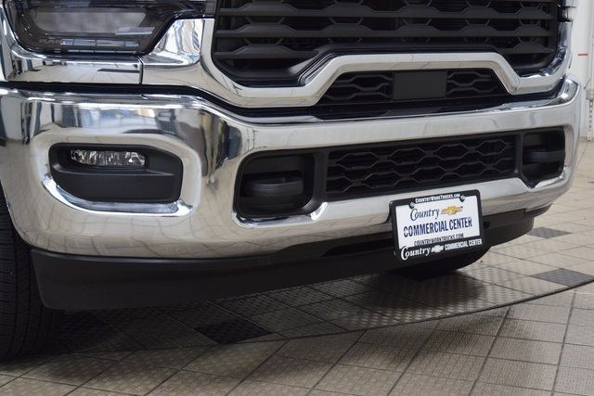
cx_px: 297
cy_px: 198
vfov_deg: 26.5
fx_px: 842
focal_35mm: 51
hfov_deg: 38.9
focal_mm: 34
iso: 1600
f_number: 5.6
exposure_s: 1/60
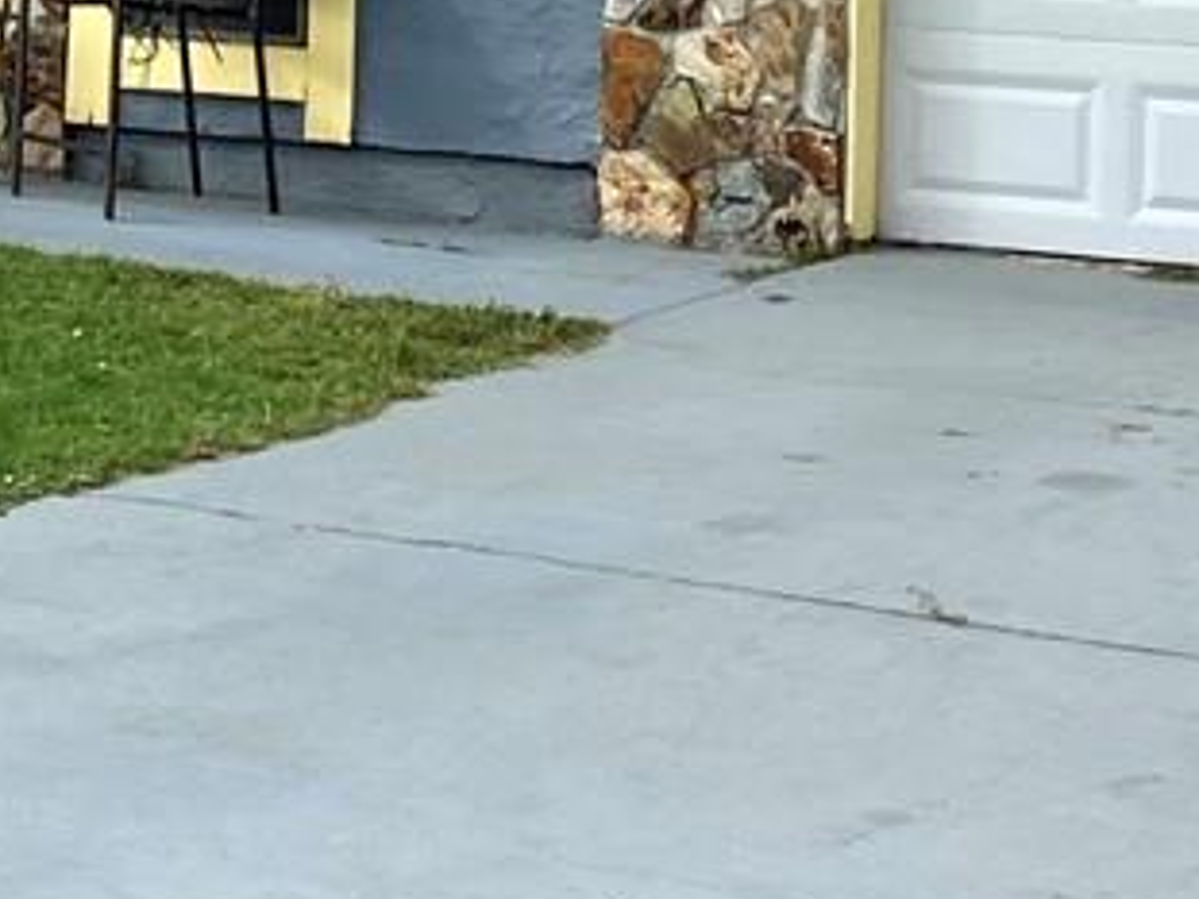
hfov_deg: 13.5
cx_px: -21
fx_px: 4986
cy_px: -376
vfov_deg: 10.0
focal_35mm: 144
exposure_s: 1/2315
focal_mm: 3.99
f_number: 1.8
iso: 32
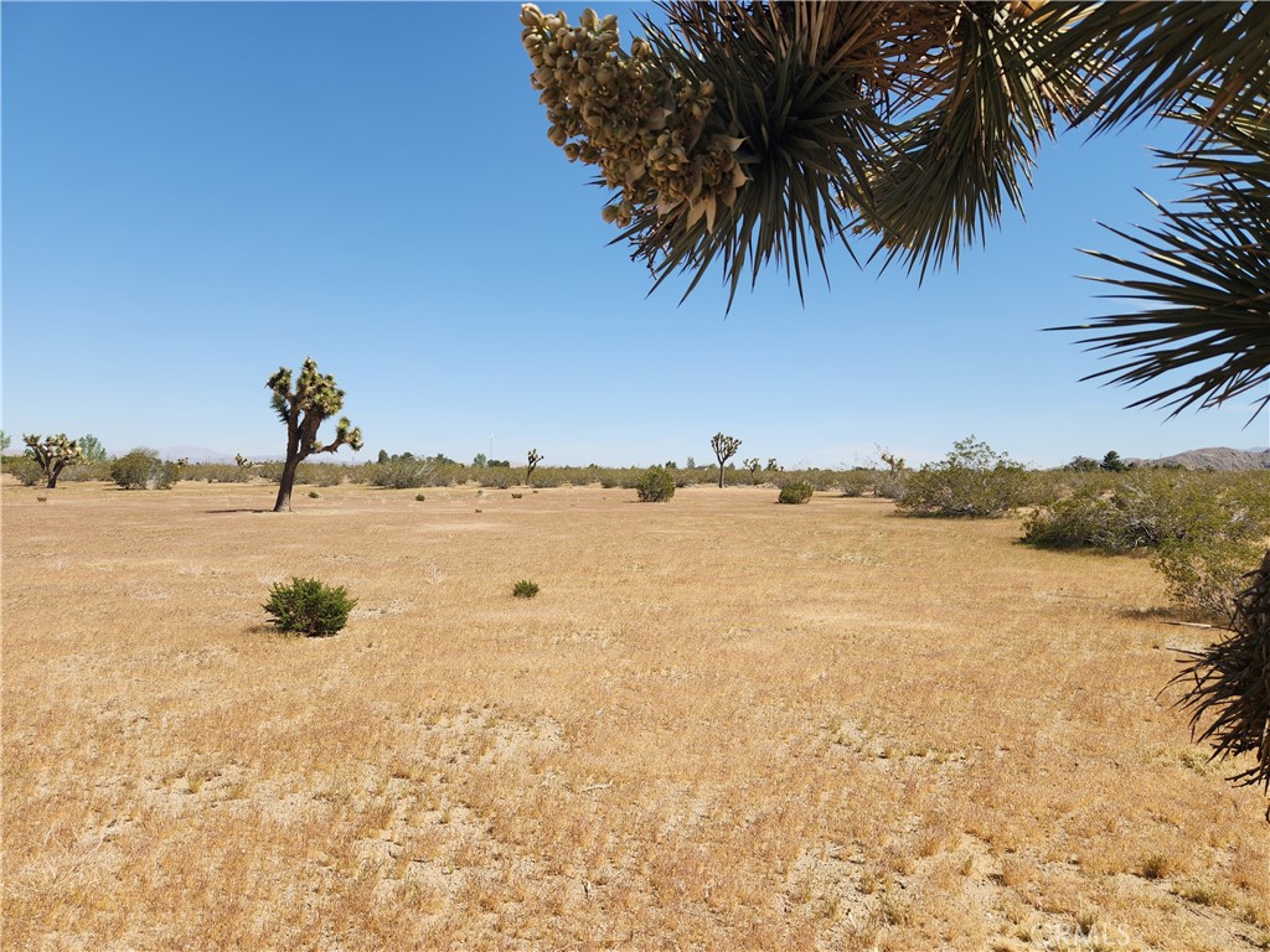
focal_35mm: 23
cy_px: 476
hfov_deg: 73.9
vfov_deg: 58.9
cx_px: 635
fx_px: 844
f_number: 1.8
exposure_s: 1/1785
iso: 20
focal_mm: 5.4
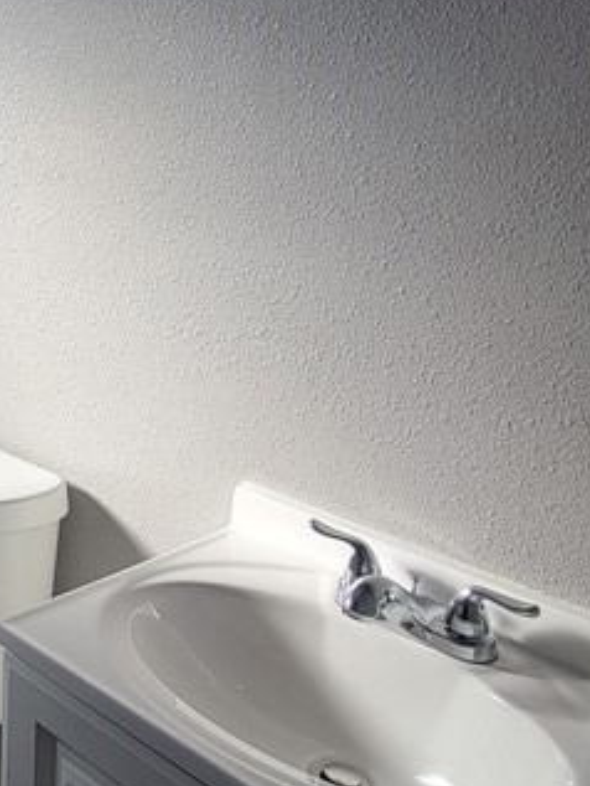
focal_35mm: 42
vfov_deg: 43.4
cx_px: -260
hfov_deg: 26.5
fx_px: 954
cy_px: 203
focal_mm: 2.2
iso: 50
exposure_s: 1/255
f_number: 2.2
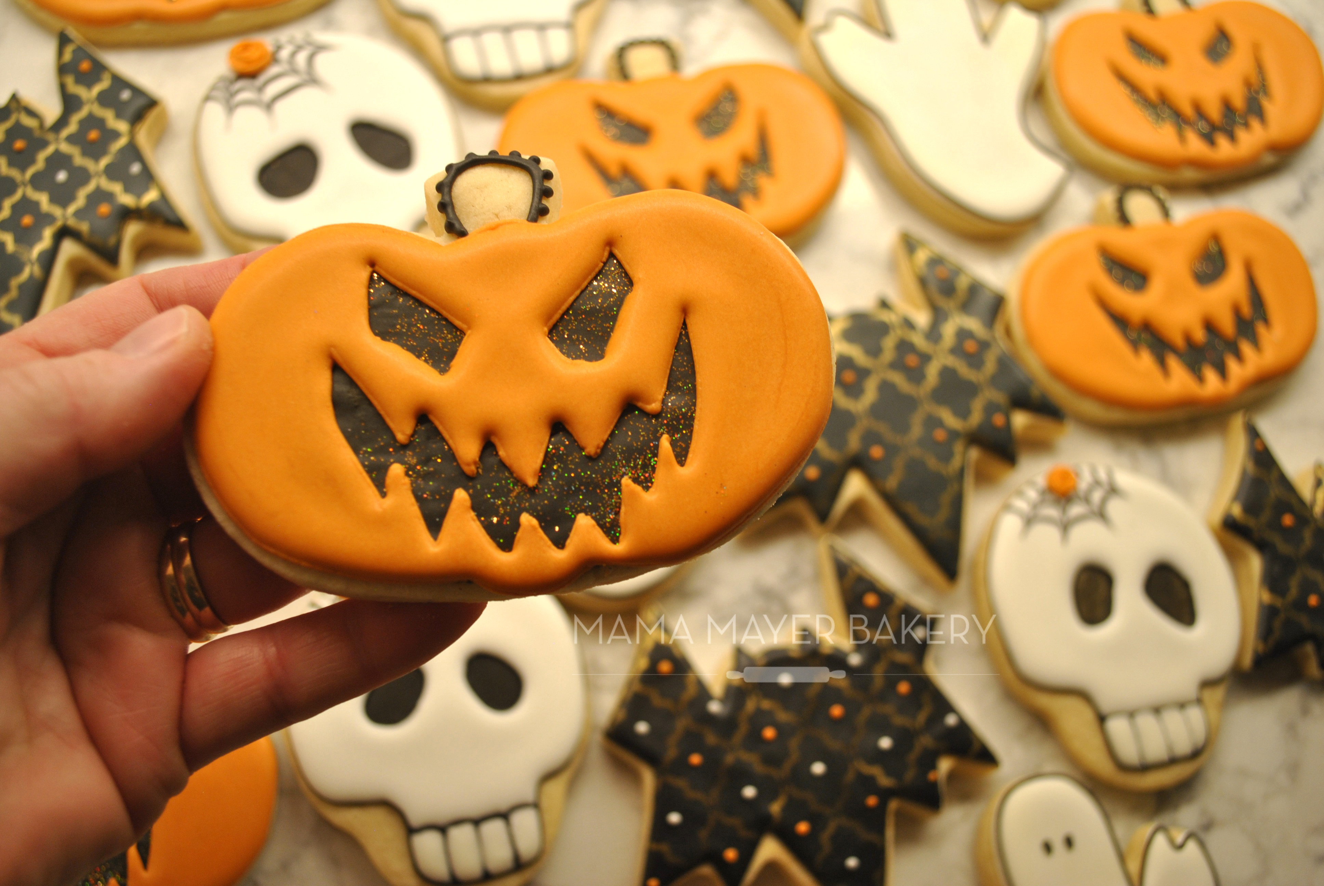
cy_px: 443
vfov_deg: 37.0
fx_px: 1326
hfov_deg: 53.1
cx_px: 662
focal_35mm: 36
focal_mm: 24
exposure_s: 1/60
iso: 200
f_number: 4
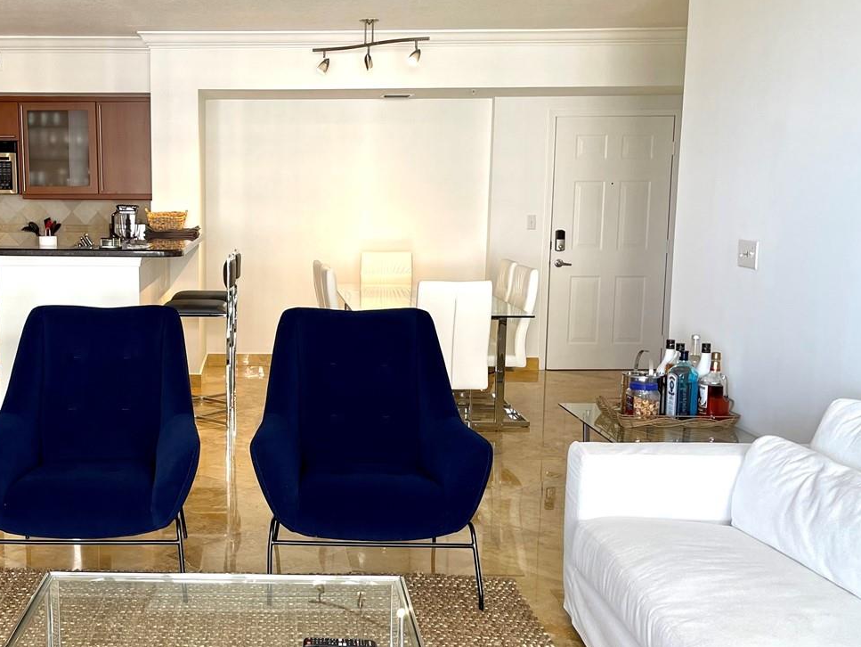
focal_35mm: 43
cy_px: 332
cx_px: 231
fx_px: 1070
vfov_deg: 33.6
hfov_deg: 42.7
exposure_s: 1/120
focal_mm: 5.1
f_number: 1.6
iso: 100
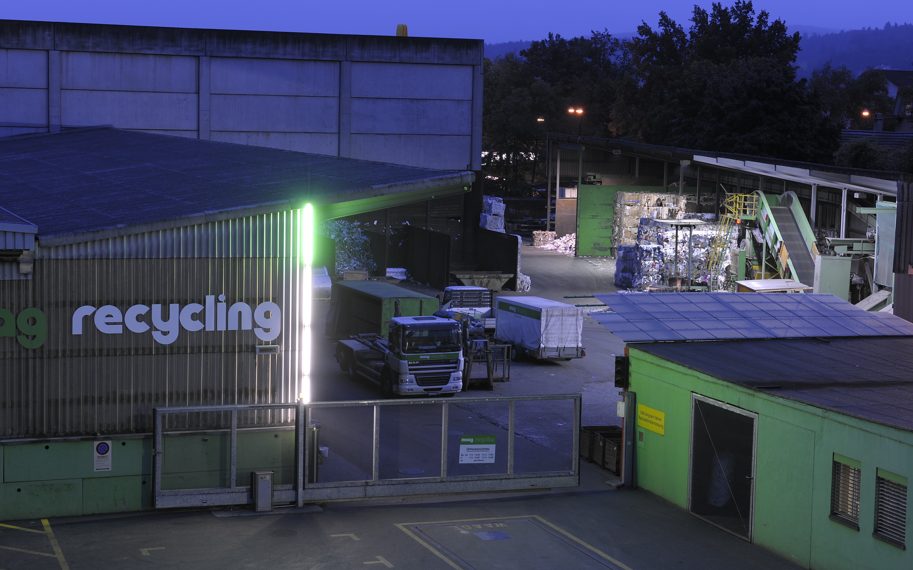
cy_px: 294
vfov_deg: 18.9
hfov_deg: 29.8
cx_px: 440
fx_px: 1717
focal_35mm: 69
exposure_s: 4
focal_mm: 56
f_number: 6.3
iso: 100
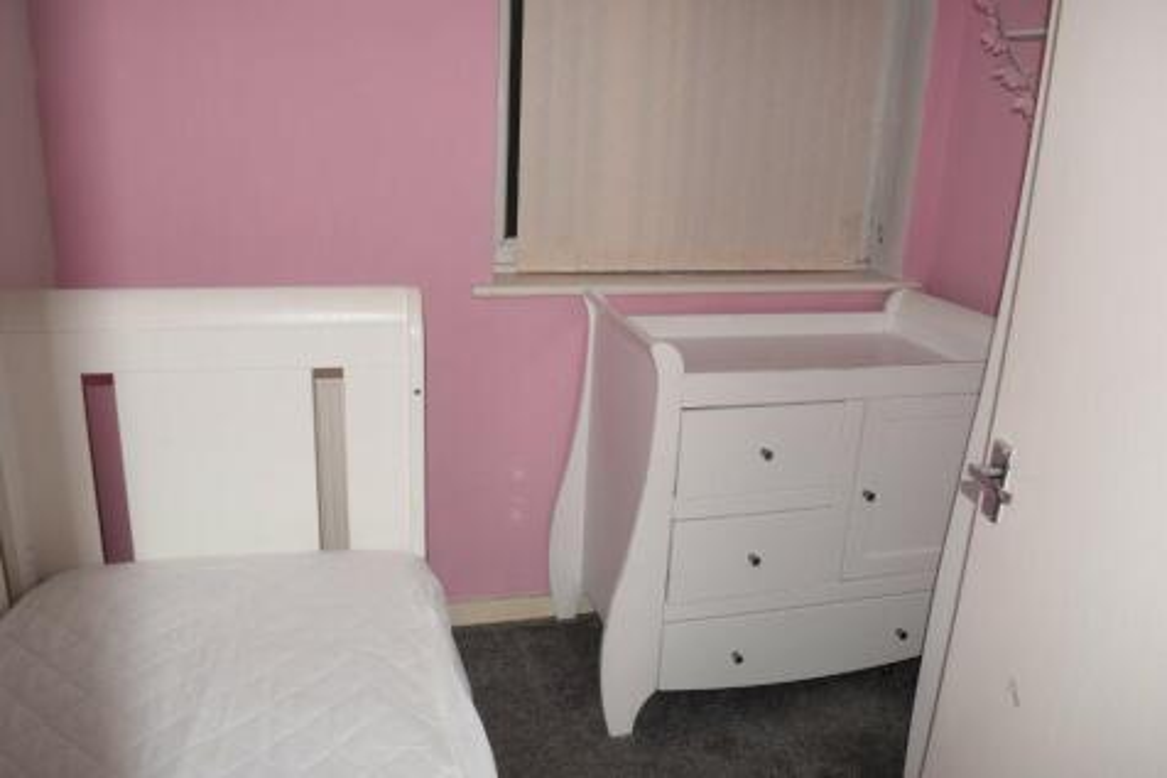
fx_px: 875
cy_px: 389
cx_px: 584
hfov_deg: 67.4
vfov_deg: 47.9
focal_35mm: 27
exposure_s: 1/60
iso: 100
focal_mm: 18
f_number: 8
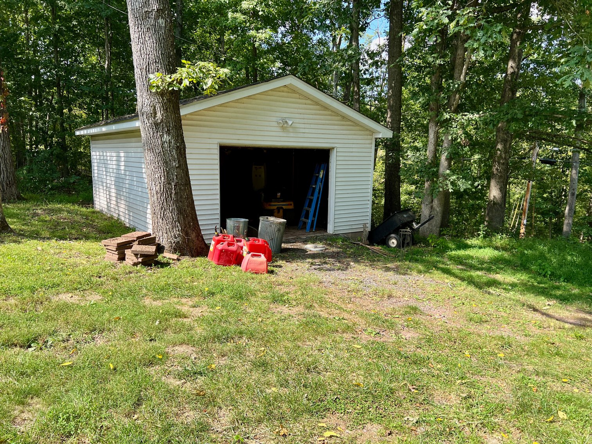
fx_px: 445
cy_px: 222
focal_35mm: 26
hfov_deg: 67.3
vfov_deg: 53.1
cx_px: 296
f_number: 1.5
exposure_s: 1/1135
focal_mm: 5.7
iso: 50
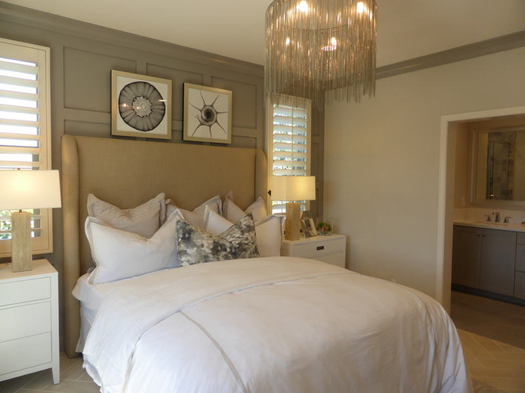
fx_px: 364
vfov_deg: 56.8
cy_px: 196
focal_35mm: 24
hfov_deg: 71.6
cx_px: 262
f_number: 3.3
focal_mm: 4.3
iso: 100
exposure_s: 1/60
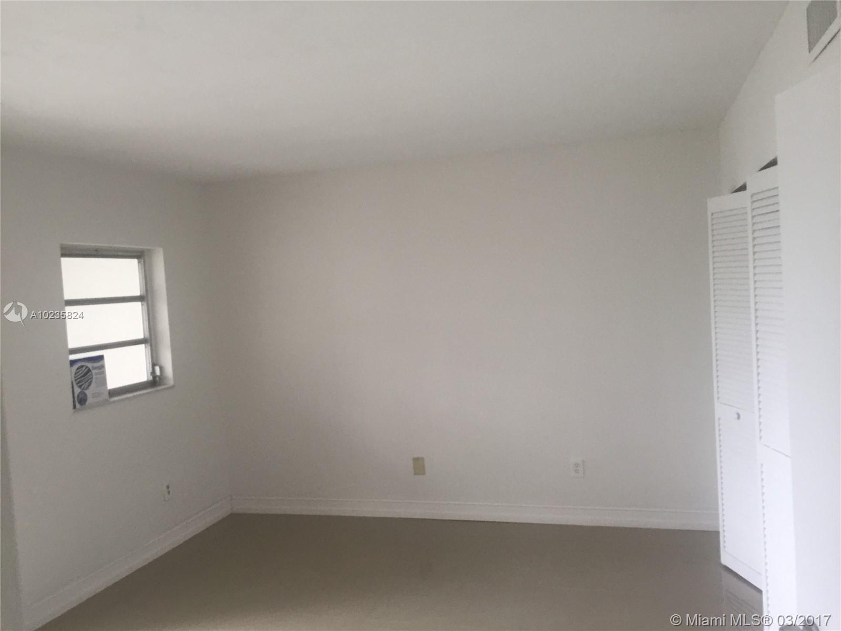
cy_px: 316
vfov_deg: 48.2
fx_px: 705
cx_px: 420
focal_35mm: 29
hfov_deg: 61.7
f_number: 2.2
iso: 50
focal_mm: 4.15
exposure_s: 1/30
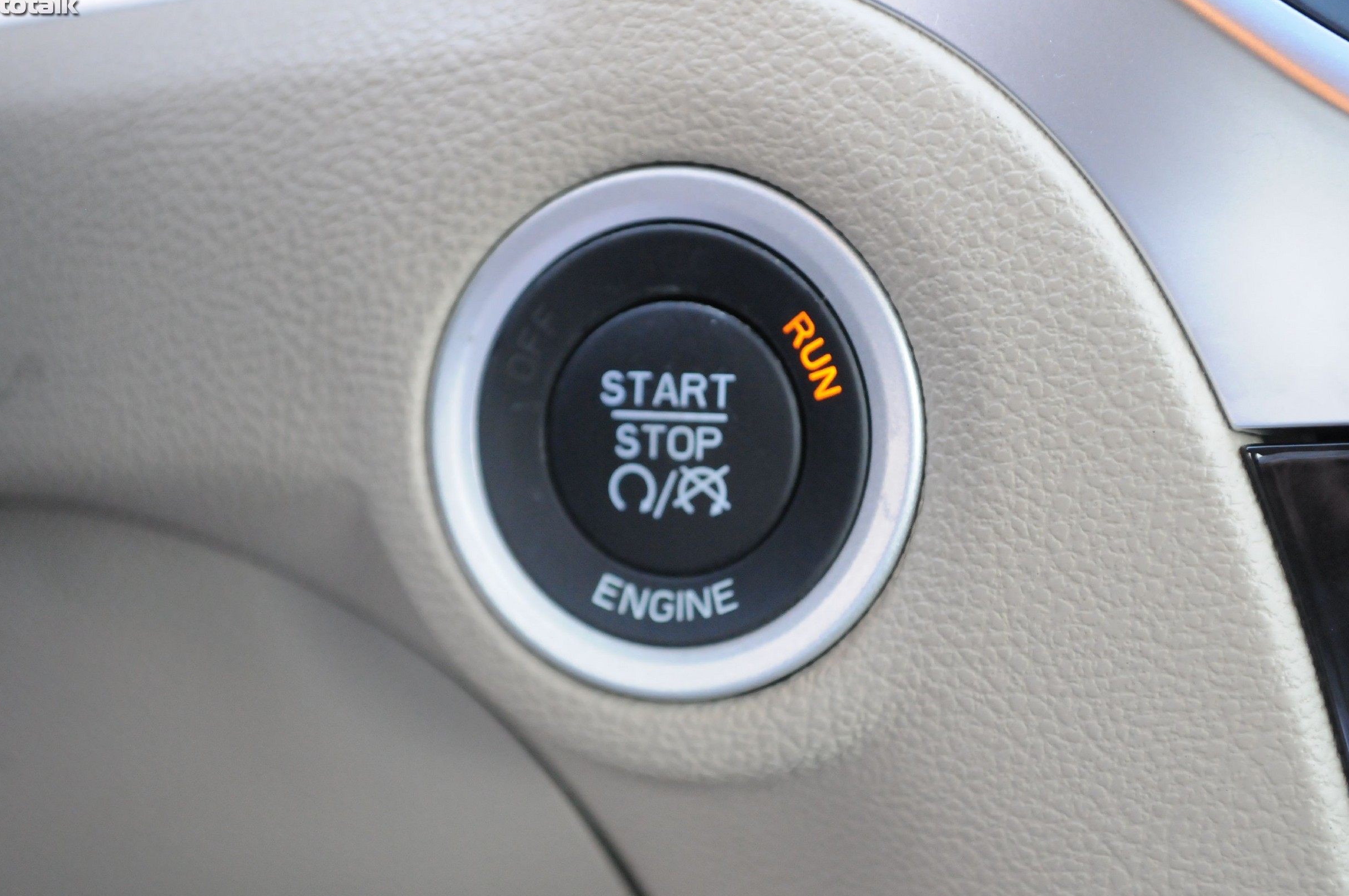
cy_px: 456
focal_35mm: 86
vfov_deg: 15.9
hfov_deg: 23.8
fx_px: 3201
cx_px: 653
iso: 2000
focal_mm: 55
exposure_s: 1/50
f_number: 5.6
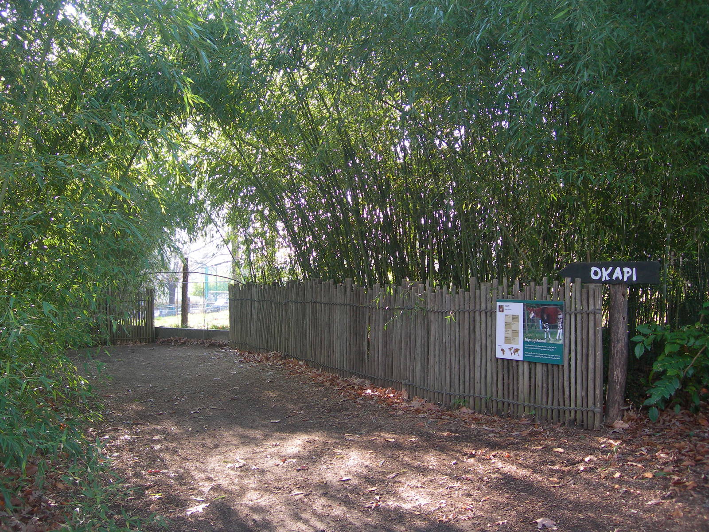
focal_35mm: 38
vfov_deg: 37.7
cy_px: 266
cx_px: 354
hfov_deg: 49.0
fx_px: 778
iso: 50
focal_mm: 7.8
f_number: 2.8
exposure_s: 1/46.7
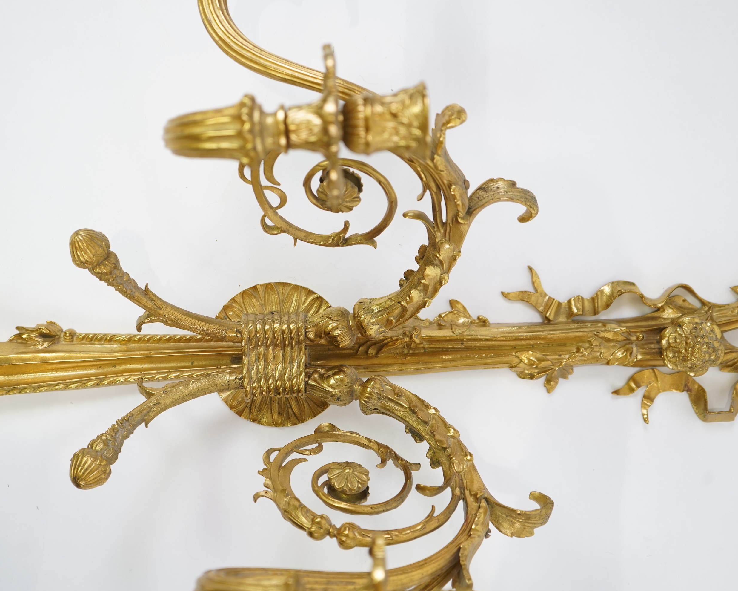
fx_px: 896
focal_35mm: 41
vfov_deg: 36.5
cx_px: 312
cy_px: 298
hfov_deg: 44.6
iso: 400
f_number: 4.5
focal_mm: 36
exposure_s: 1/60
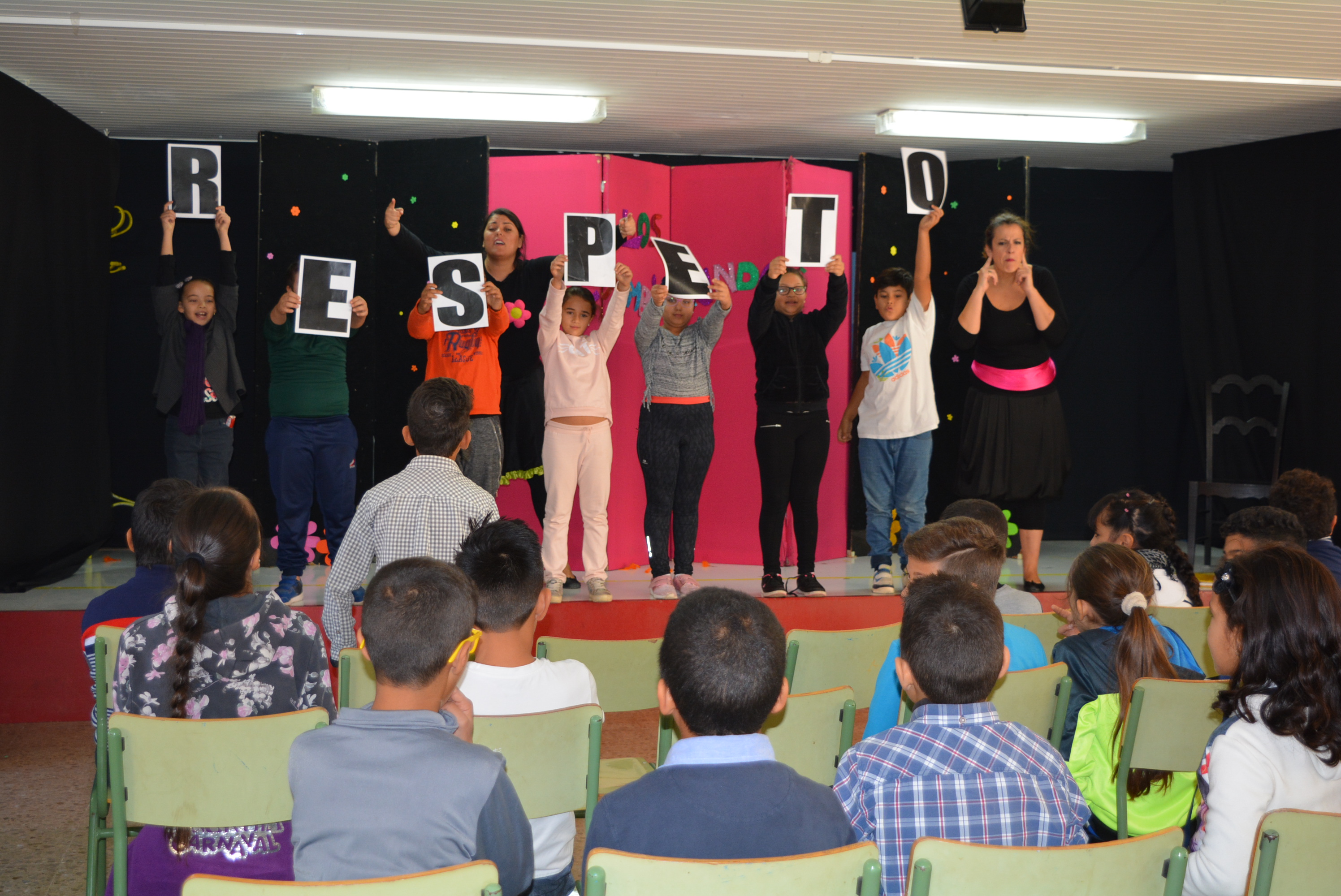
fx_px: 1789
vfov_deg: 28.1
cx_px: 670
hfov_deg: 41.1
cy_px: 448
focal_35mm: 48
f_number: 4.5
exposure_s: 1/60
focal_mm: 32
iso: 640
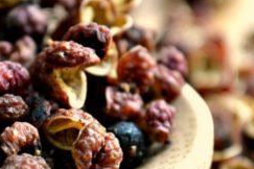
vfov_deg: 5.3
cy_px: 112
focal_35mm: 258
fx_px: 1817
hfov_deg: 8.0
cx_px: 92
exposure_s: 1/40
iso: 400
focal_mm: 55
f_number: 5.6
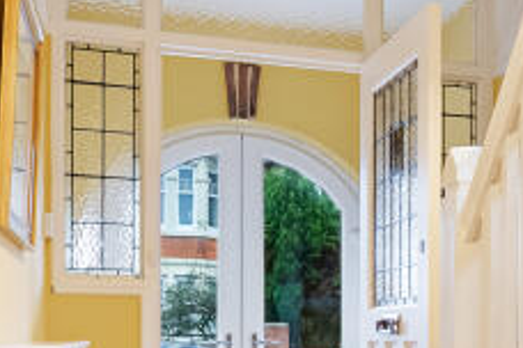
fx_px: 915
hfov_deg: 30.0
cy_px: 337
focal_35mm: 63
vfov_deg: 20.9
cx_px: 509
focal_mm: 14
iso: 320
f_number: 6.3
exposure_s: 1/60
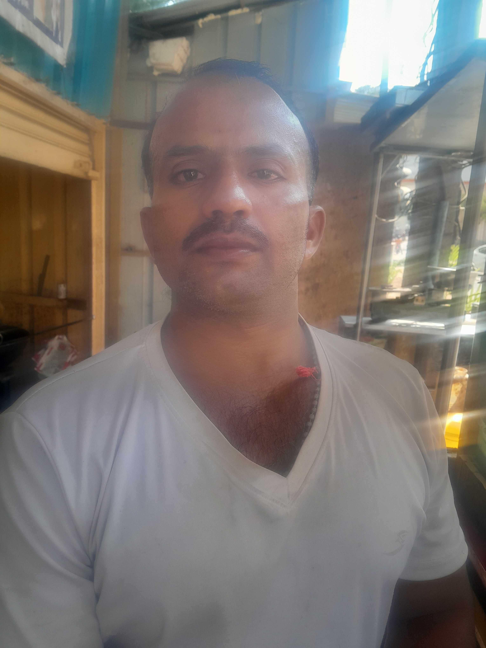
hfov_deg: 53.1
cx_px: 243
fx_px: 487
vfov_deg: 67.3
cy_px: 324
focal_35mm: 26
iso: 40
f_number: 1.8
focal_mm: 3.98
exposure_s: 1/50
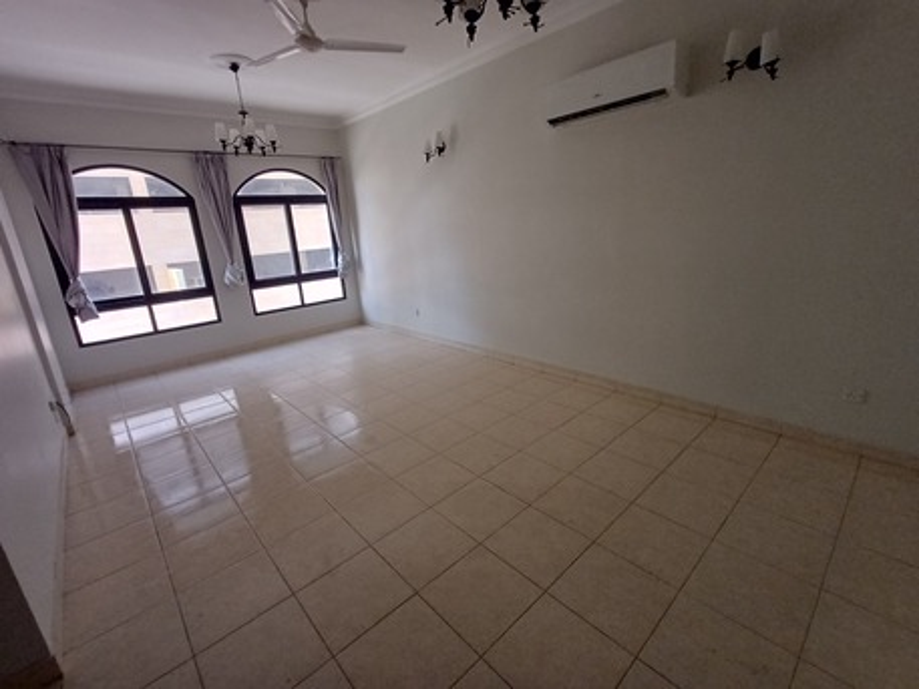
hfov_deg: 94.5
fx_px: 425
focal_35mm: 16
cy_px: 344
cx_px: 460
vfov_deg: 78.1
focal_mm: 1.64
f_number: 2.2
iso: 200
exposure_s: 1/33.3
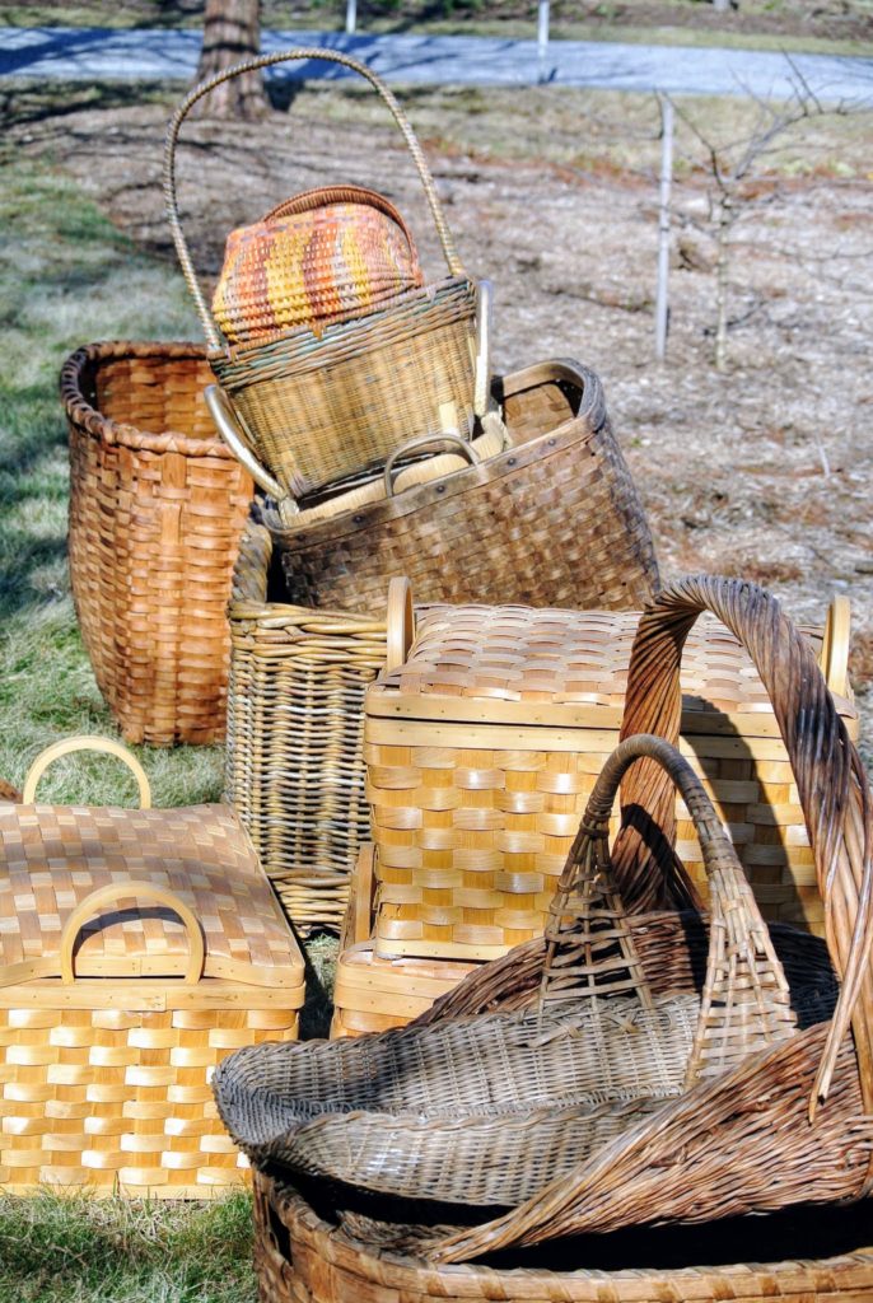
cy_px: 652
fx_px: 2936
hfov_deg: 16.9
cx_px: 436
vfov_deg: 25.0
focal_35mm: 81
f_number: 4.5
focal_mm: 30
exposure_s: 1/500
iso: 100
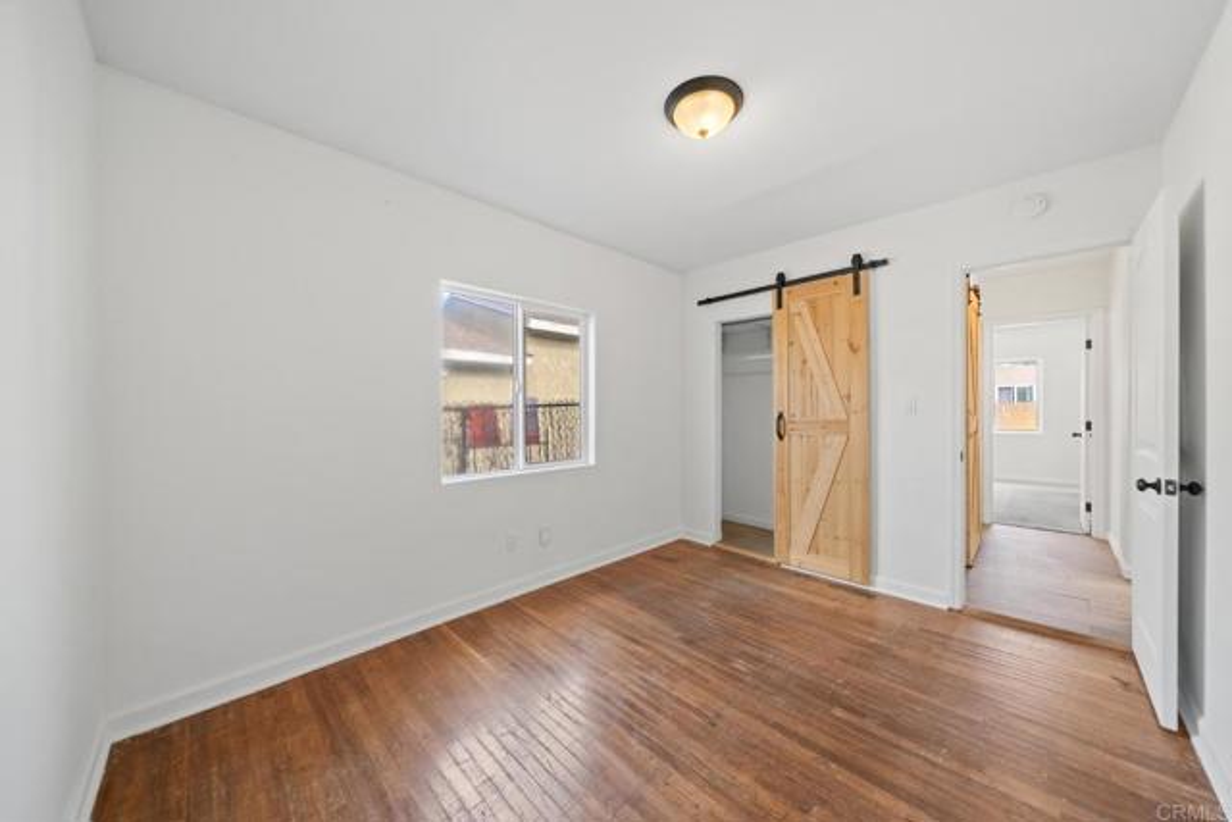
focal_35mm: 12
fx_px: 411
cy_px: 411
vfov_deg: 90.0
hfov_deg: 112.6
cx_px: 616
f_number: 6.3
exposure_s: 1/2
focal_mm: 12
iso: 250
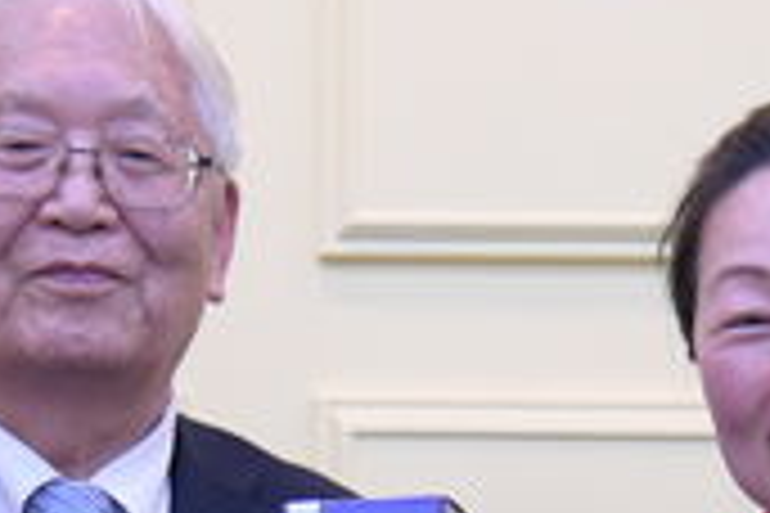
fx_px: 4342
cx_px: 468
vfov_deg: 6.7
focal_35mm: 203
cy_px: 585
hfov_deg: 10.1
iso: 2500
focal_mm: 58
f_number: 4
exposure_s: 1/200
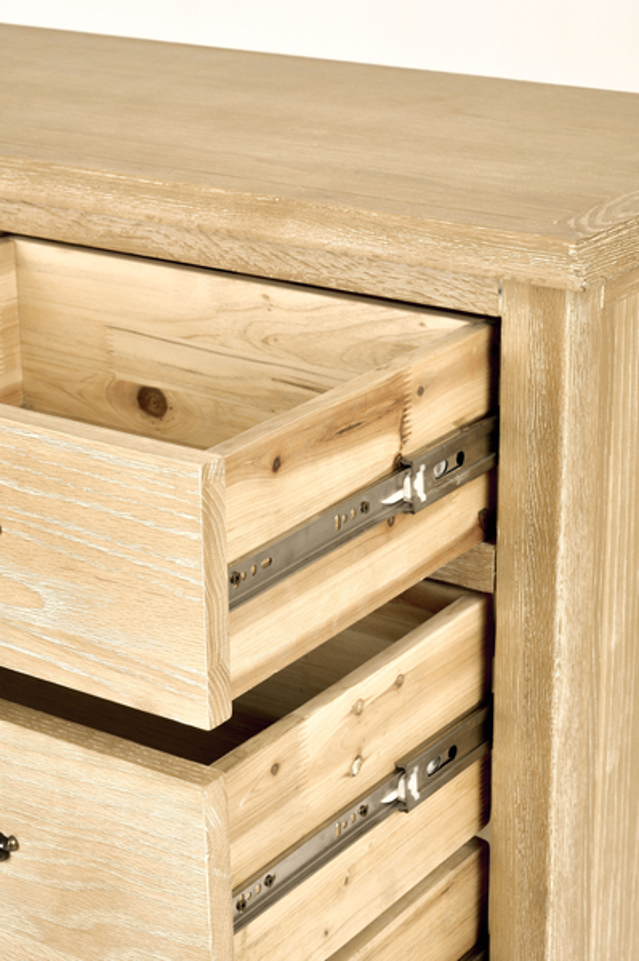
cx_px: 320
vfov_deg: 26.0
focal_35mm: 78
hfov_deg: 17.5
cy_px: 480
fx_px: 2080
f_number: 11
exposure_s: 1/20
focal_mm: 52
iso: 160
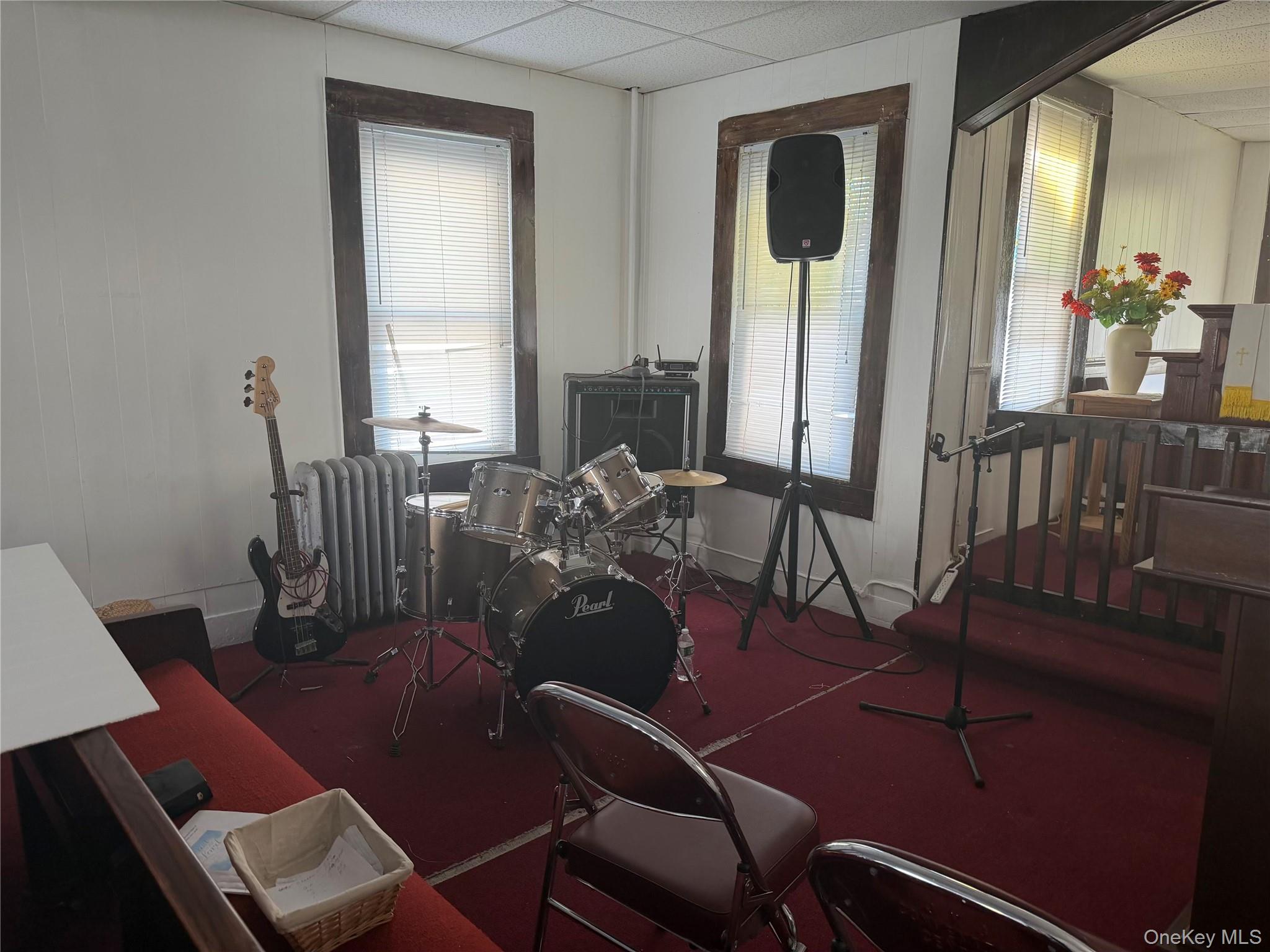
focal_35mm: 24
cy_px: 476
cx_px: 635
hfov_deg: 71.6
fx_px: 881
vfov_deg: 56.8
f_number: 1.78
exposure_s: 1/85
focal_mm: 6.76
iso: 200
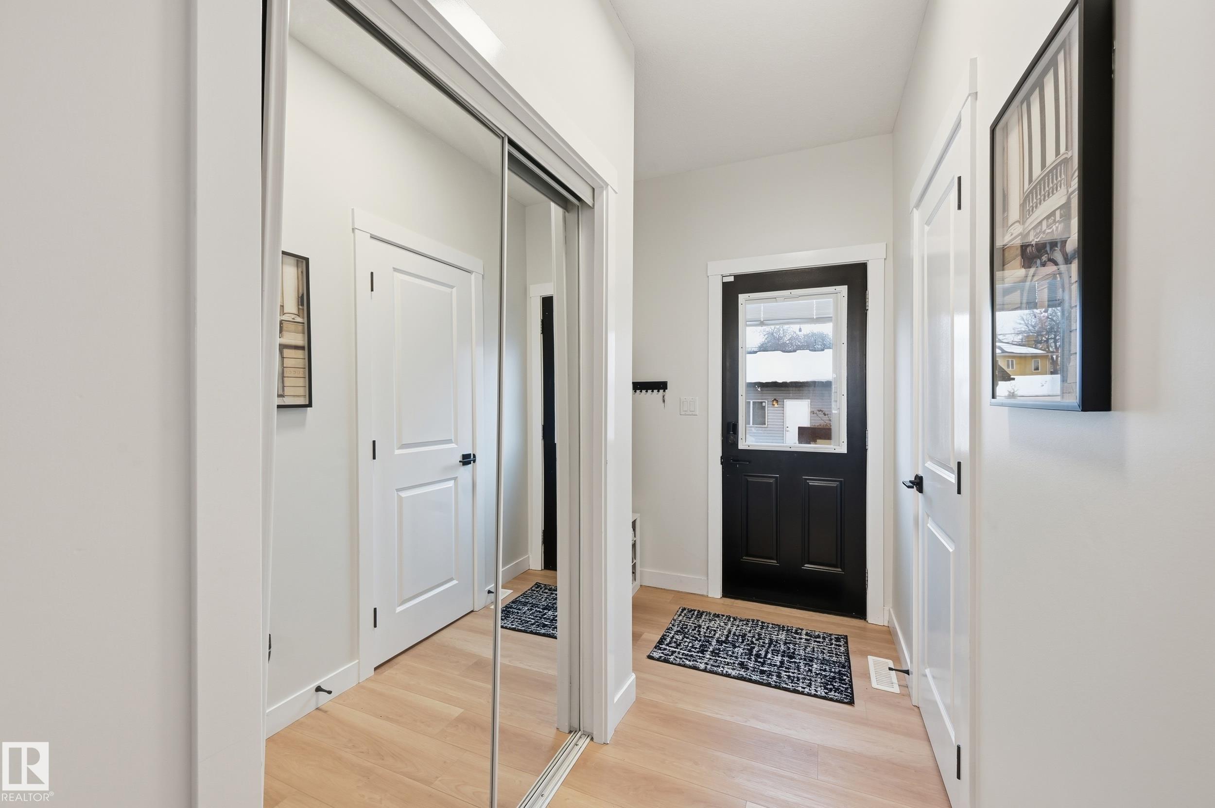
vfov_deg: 81.1
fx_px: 472
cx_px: 608
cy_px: 404
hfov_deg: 104.3
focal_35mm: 14
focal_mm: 14
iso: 100
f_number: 8
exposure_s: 1/20
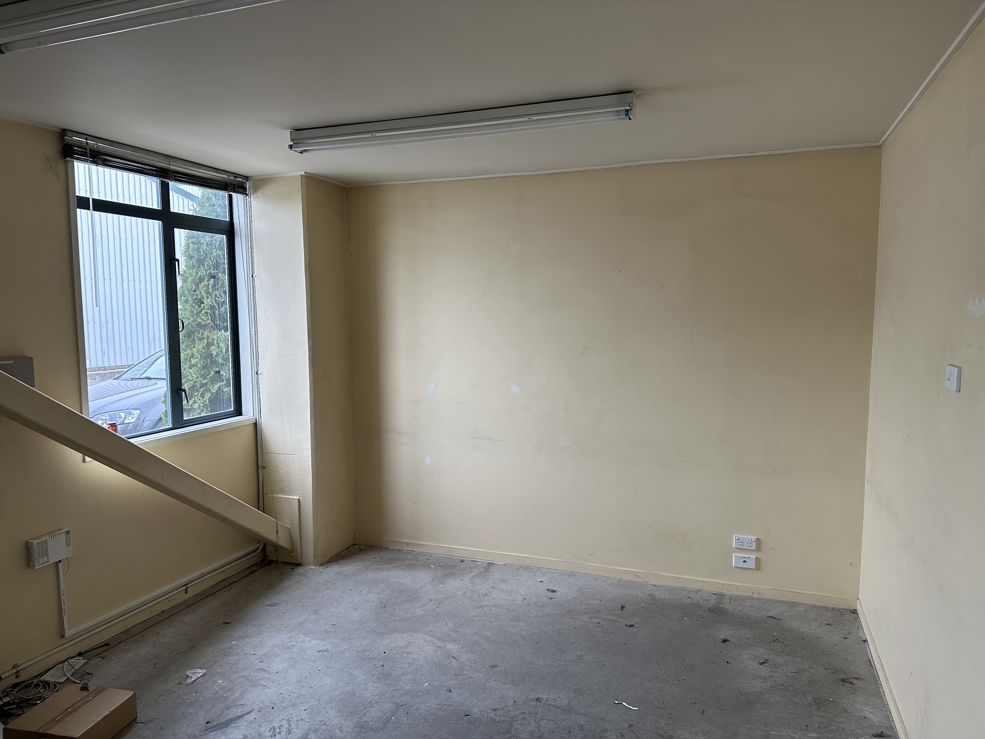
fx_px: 683
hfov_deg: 71.6
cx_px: 492
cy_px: 370
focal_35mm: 24
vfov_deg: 56.8
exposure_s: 1/121
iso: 200
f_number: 1.78
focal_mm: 6.86
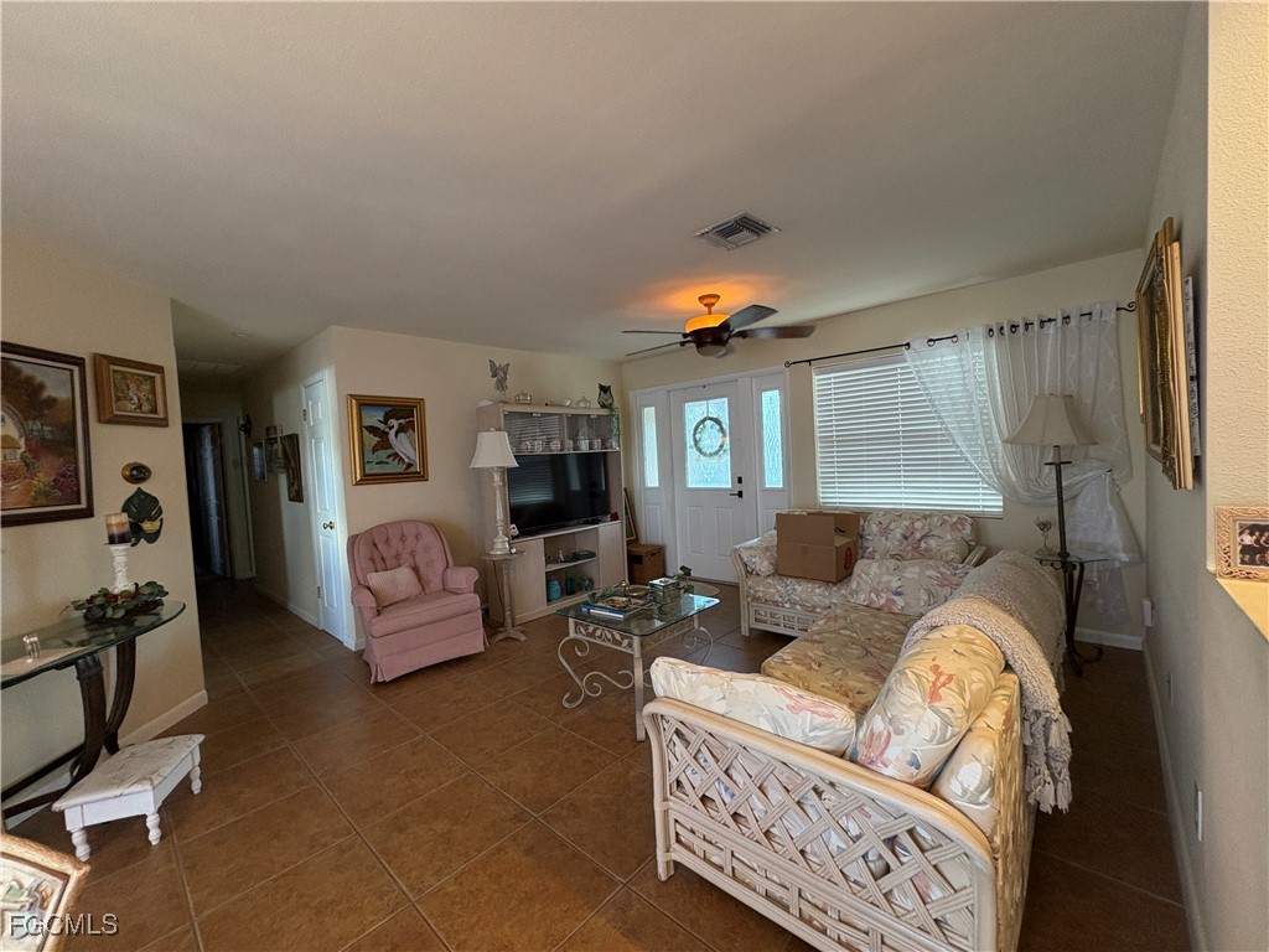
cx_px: 634
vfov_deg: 85.7
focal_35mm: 14
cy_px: 476
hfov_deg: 102.1
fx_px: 513
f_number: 2.2
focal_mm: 2.22
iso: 320
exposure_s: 1/120
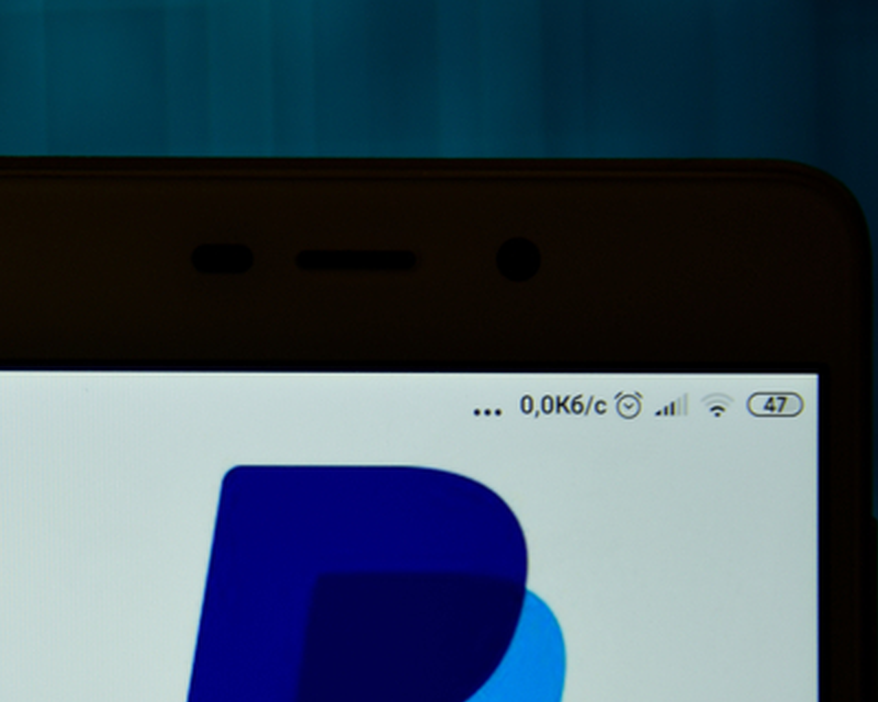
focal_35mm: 282
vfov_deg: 5.5
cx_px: 119
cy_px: 496
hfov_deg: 6.8
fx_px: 7328
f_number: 4
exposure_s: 1/100
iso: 320
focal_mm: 120
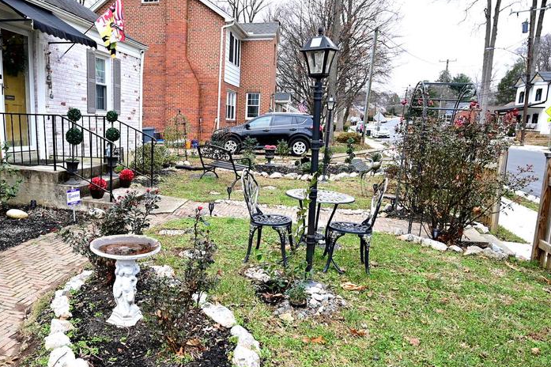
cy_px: 208
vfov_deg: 41.0
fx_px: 490
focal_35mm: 32
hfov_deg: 57.3
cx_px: 180
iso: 100
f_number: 4
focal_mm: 15.5
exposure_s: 1/80
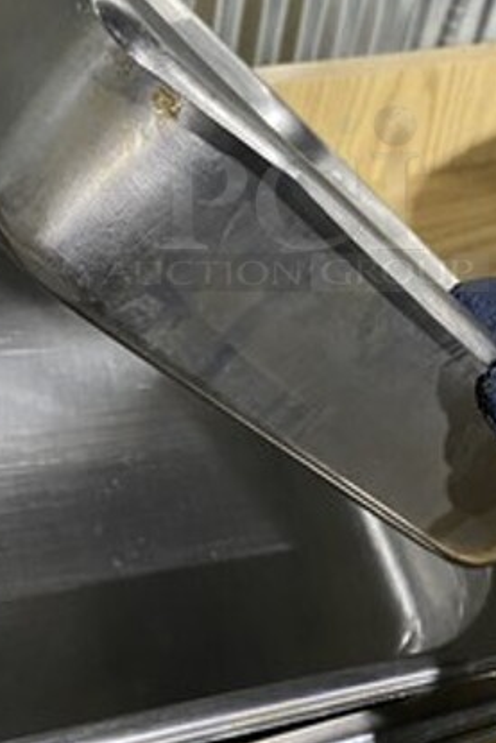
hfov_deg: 25.5
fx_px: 1094
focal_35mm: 53
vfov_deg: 36.7
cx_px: 290
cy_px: 198
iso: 500
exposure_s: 1/44
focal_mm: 4.25
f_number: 1.8
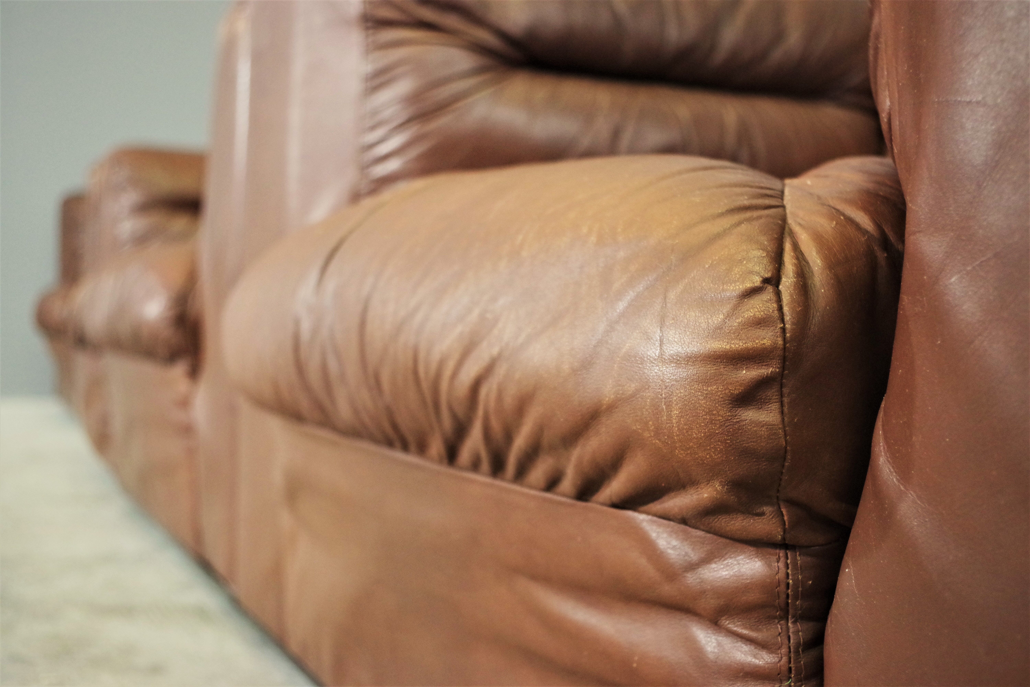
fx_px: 1202
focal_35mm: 42
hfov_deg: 46.4
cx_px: 515
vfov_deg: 31.9
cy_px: 344
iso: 1600
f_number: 4
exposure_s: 1/60
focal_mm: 28.13
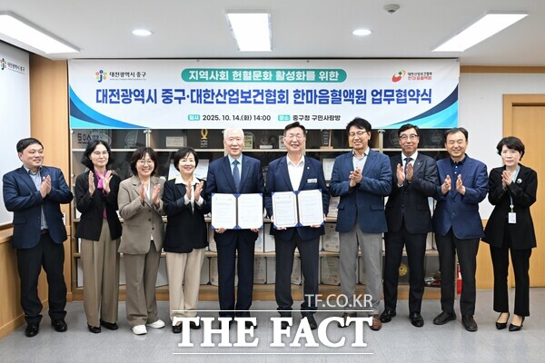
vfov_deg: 42.3
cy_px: 182
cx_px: 272
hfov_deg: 60.3
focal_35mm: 31
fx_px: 469
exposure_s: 1/250
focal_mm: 31
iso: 3200
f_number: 4.5
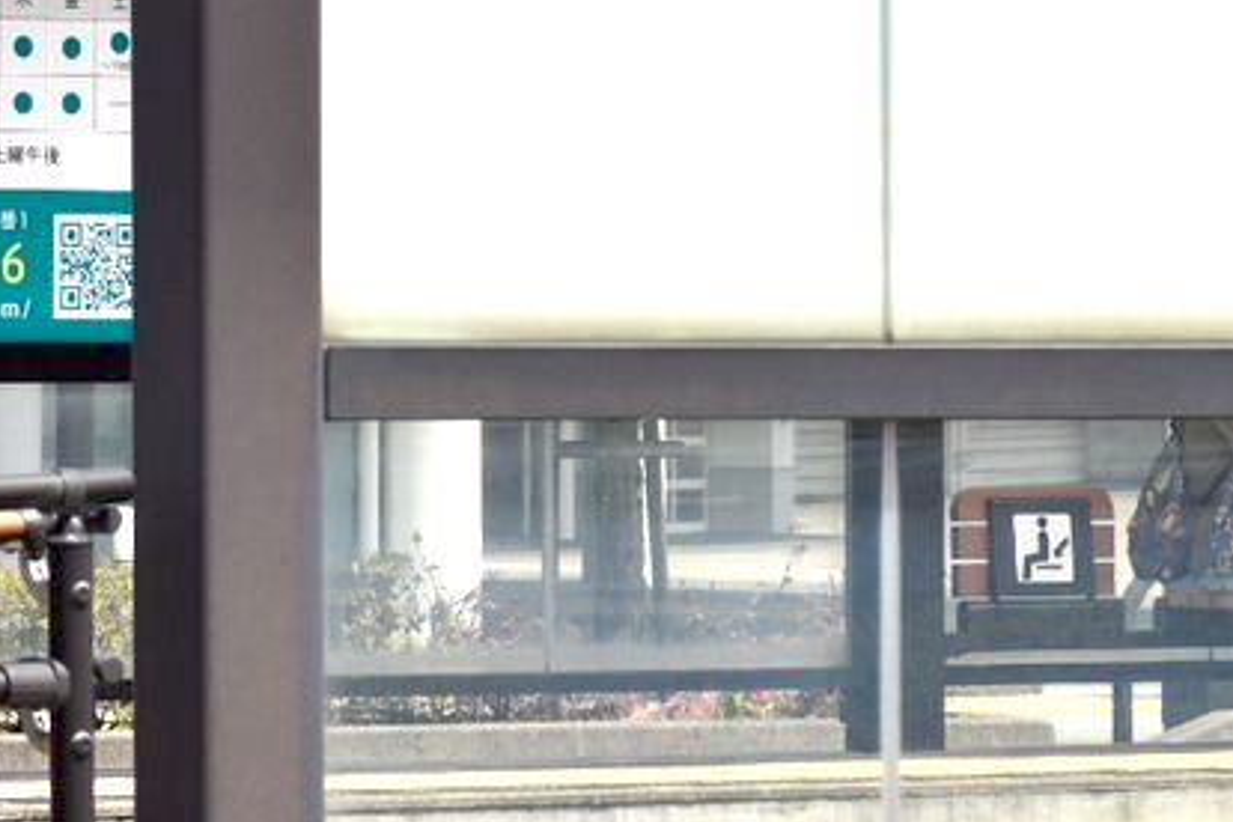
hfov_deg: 6.8
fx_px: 10411
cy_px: 185
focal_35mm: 304
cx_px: -30
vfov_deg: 4.5
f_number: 7.1
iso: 200
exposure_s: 1/800
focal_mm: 70
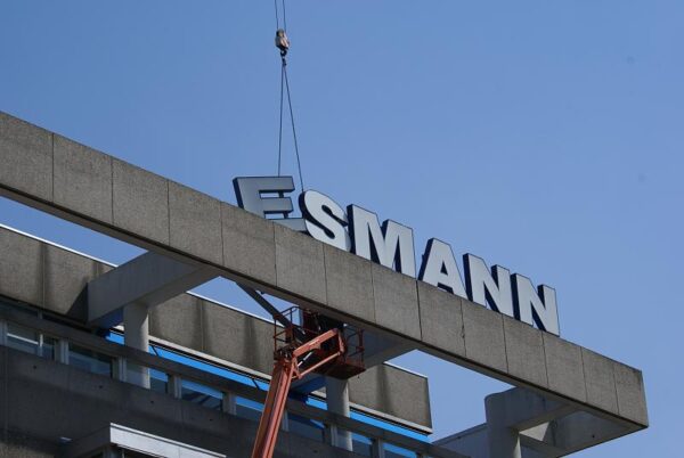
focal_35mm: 105
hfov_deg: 19.4
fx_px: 1998
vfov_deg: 13.1
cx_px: 342
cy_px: 229
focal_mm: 70
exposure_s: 1/250
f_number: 13
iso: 100
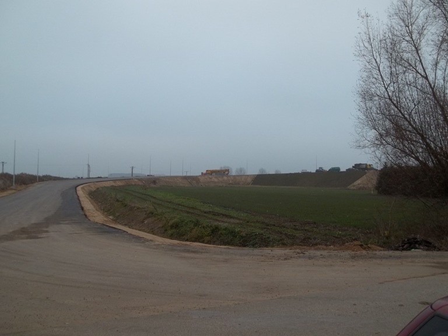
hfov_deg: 55.4
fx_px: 427
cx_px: 224
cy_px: 168
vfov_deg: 42.9
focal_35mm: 33
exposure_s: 1/40
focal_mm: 5.9
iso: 64
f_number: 3.3
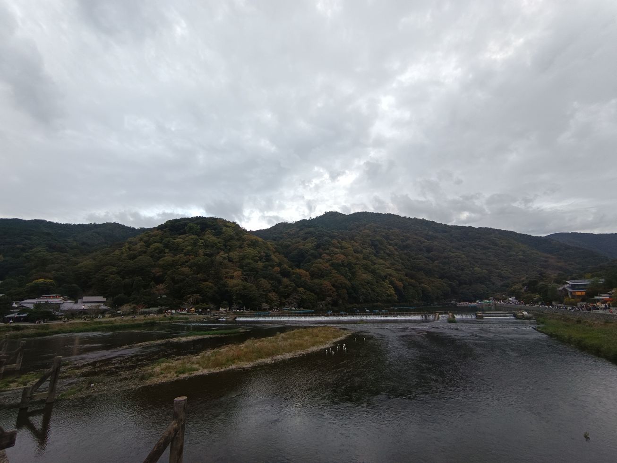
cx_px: 308
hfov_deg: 94.5
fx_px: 285
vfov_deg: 78.1
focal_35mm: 16
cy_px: 232
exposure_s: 1/99.9
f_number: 2.2
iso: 110
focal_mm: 1.65
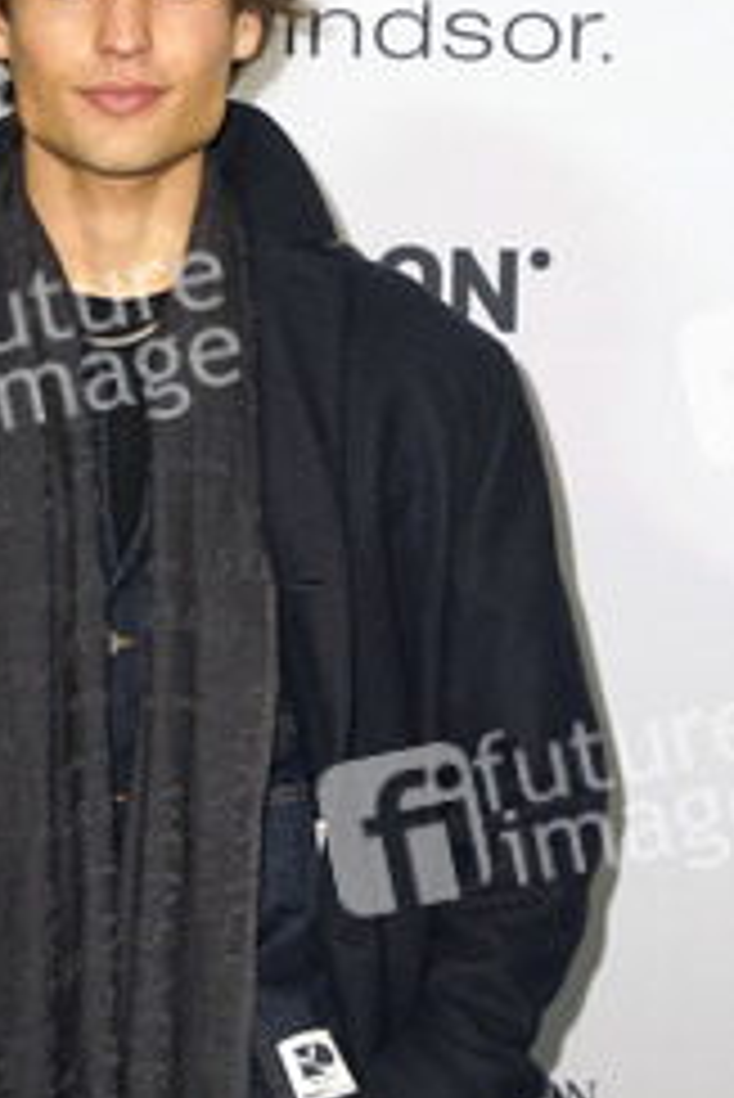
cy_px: 585
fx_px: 4947
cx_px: 140
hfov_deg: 8.5
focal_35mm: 162
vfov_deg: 12.7
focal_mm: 99
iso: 1600
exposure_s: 1/250
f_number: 5
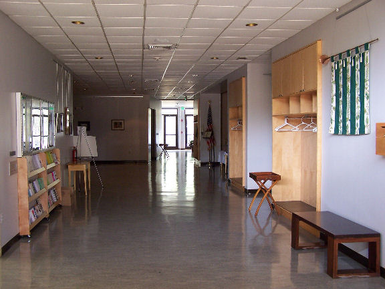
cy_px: 144
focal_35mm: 38
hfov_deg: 49.0
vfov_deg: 37.7
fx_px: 423
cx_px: 192
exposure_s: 1/20
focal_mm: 6.3
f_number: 2.8
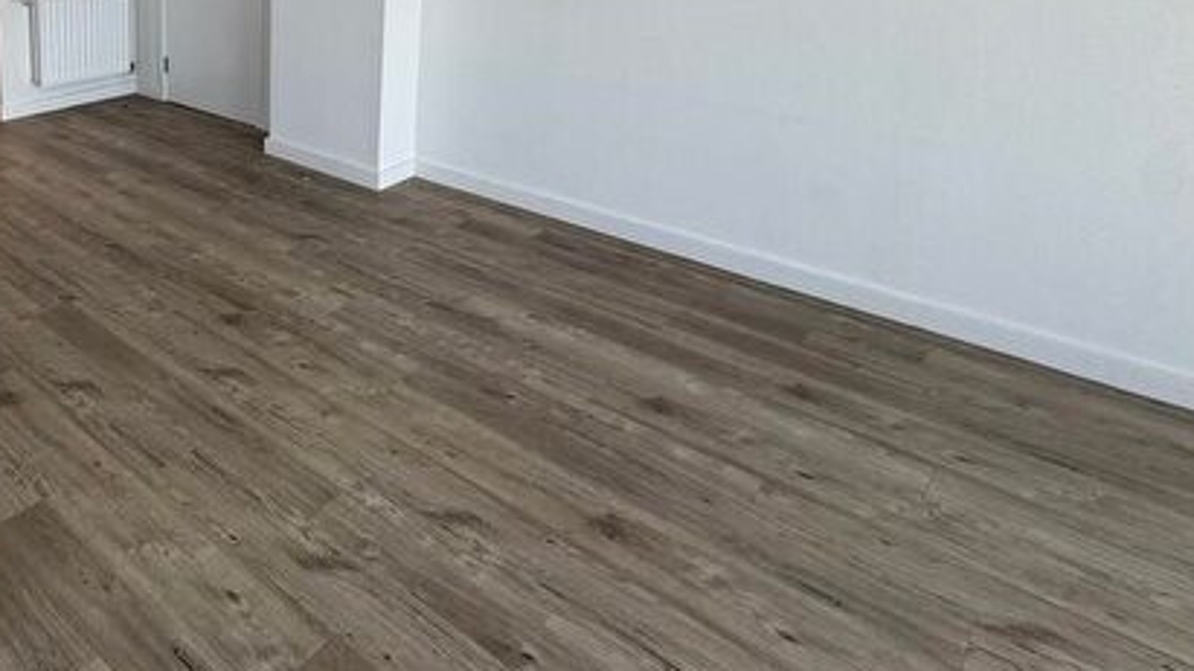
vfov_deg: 40.5
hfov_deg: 63.7
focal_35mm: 26
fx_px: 823
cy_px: 51
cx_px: 192
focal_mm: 2.22
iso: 40
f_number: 2.2
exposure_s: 1/208
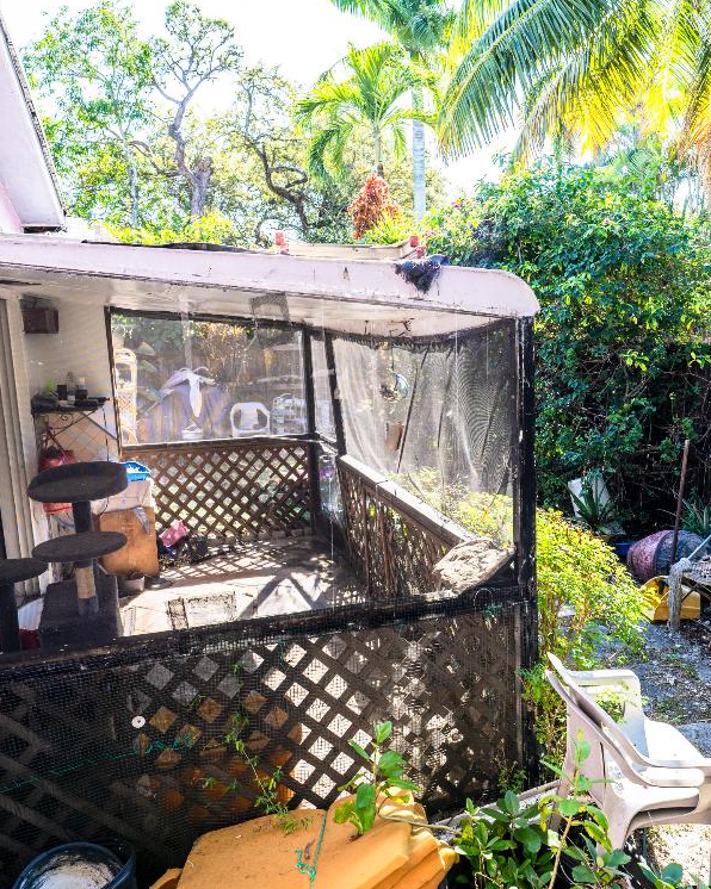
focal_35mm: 29
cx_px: 441
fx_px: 763
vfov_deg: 60.5
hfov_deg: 49.5
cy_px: 444
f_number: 4.5
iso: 100
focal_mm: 20
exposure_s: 1/100
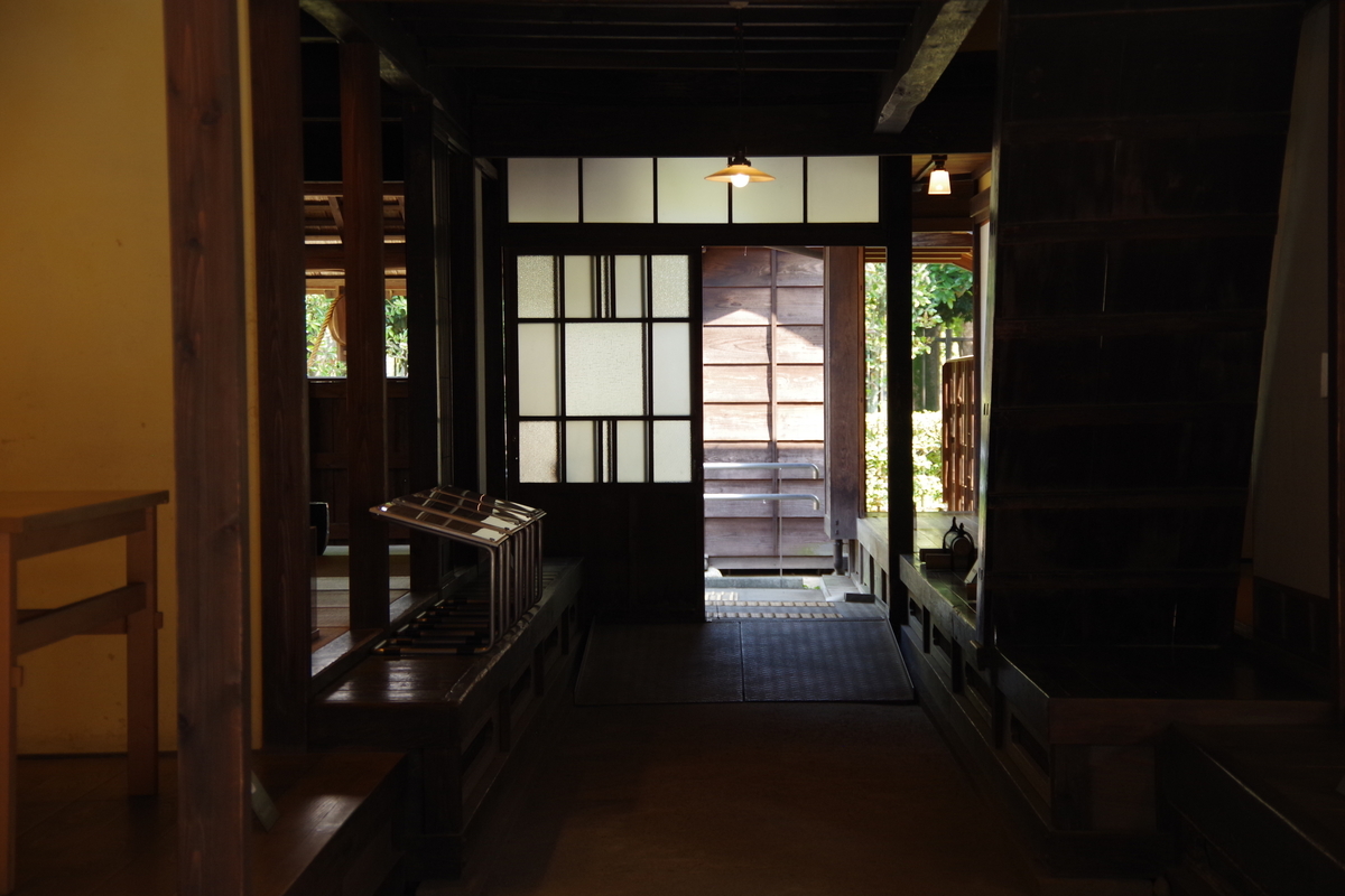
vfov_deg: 17.2
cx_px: 672
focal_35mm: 80
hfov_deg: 25.5
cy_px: 448
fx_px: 2970
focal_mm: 53
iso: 400
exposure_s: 1/100
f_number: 4.5
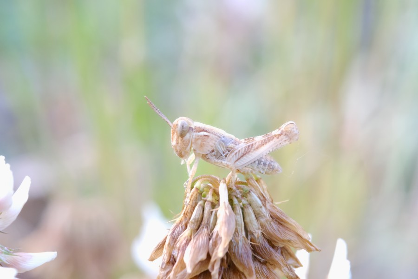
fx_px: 1045
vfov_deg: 15.2
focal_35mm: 90
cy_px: 140
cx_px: 209
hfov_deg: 22.6
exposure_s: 1/125
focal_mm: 60
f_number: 8
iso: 6400
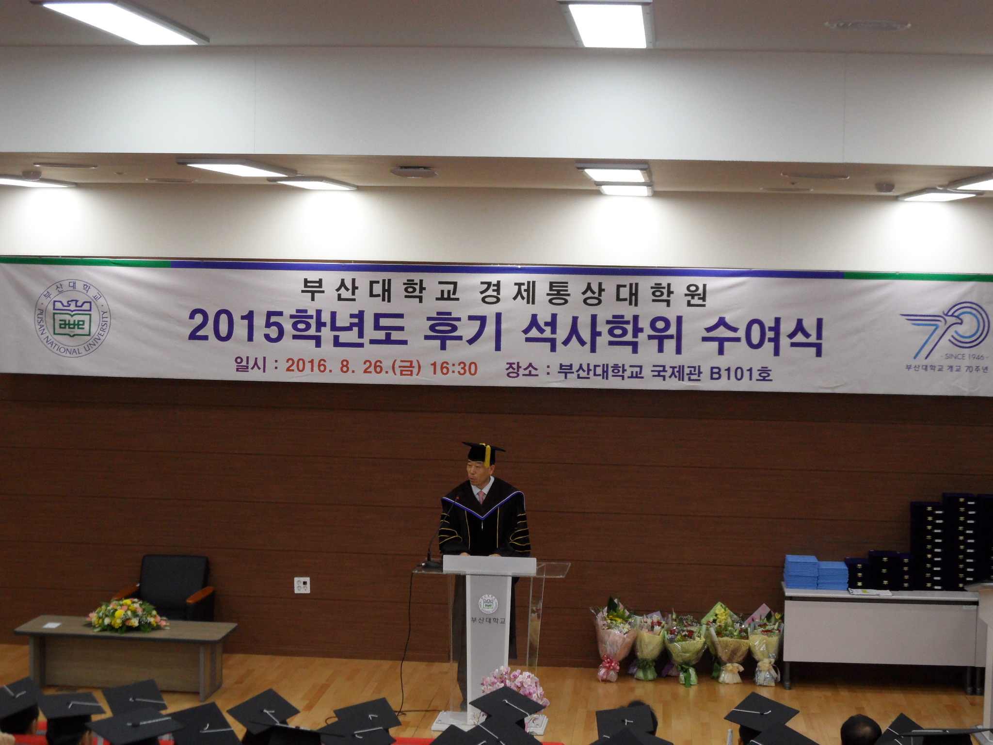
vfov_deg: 24.4
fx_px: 1721
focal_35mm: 60
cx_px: 496
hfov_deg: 32.2
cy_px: 372
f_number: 4
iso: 200
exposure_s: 1/45
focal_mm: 10.3
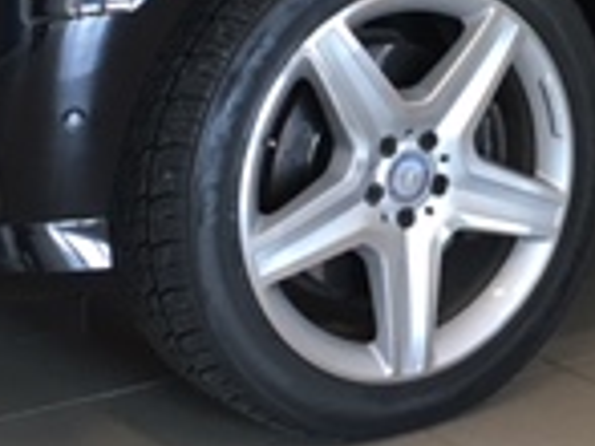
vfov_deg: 11.1
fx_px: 2164
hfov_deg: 15.4
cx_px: 567
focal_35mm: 126
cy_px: -316
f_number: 2.2
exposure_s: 1/33
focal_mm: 4.15
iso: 50
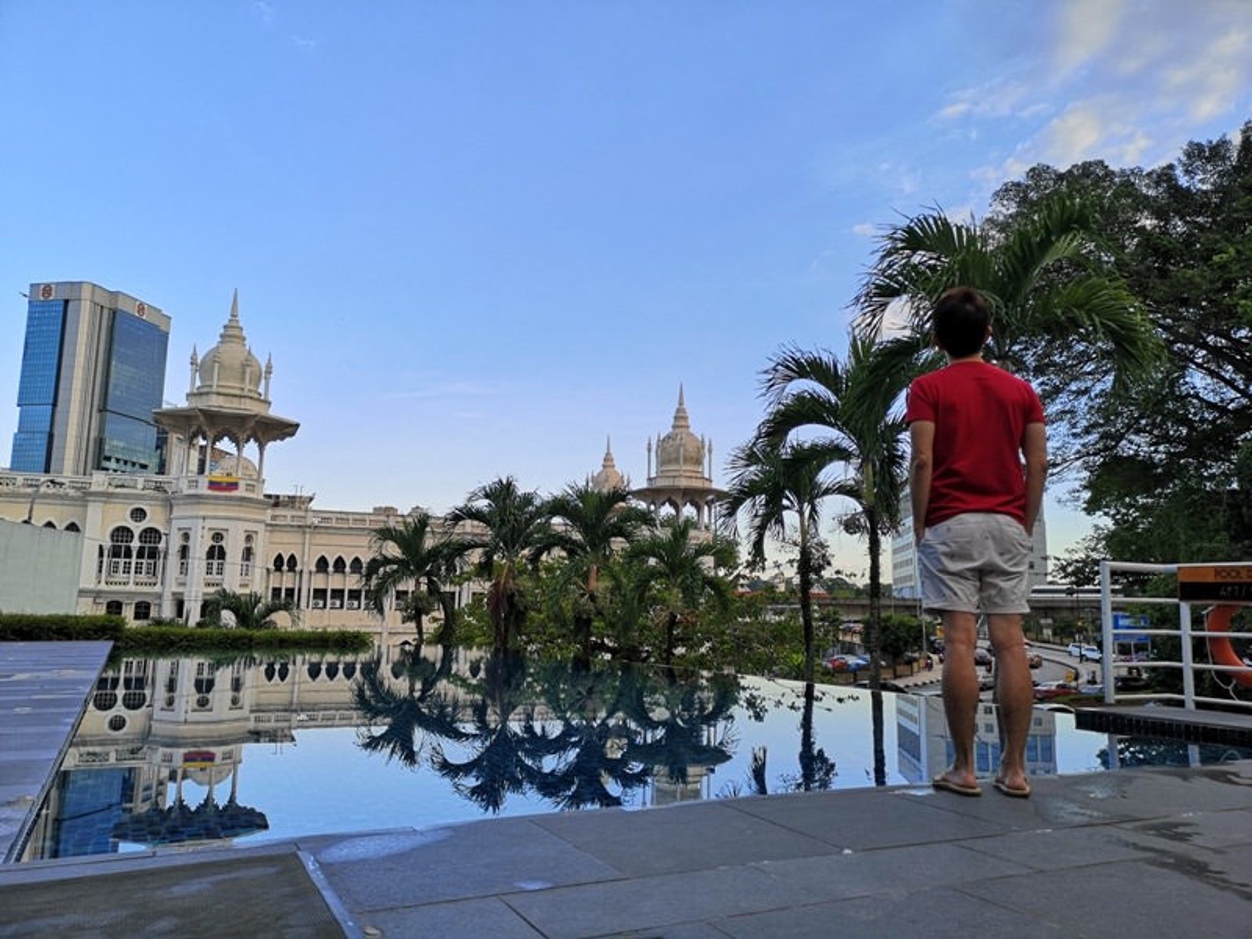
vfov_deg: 51.4
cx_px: 626
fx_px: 977
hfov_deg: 65.3
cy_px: 470
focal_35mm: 27
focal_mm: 3.95
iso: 50
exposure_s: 1/731
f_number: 1.8
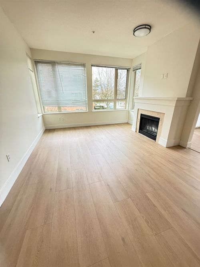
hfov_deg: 85.7
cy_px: 134
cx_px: 100
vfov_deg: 102.1
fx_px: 108
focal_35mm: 14
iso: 320
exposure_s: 1/99
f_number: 2.2
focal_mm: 2.22
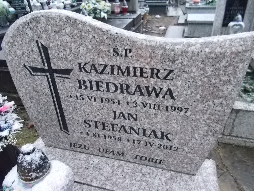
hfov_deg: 67.3
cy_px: 96
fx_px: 191
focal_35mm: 26
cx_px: 127
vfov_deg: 53.1
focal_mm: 4.6
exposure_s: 1/50
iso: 400
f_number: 3.2
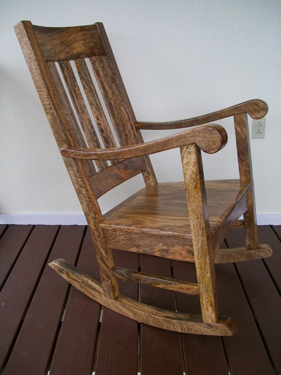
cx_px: 140
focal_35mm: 36
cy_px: 188
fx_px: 390
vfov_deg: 51.4
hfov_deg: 39.7
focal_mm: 6
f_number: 2.7
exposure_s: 1/200
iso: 64
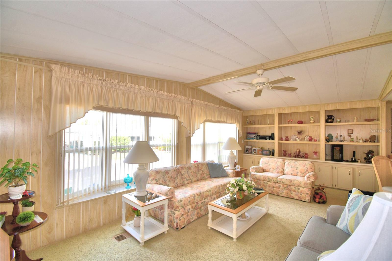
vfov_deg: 77.3
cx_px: 196
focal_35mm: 15
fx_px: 163
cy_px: 130
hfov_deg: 100.4
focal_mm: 10
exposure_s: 1/80
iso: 100
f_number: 4.5
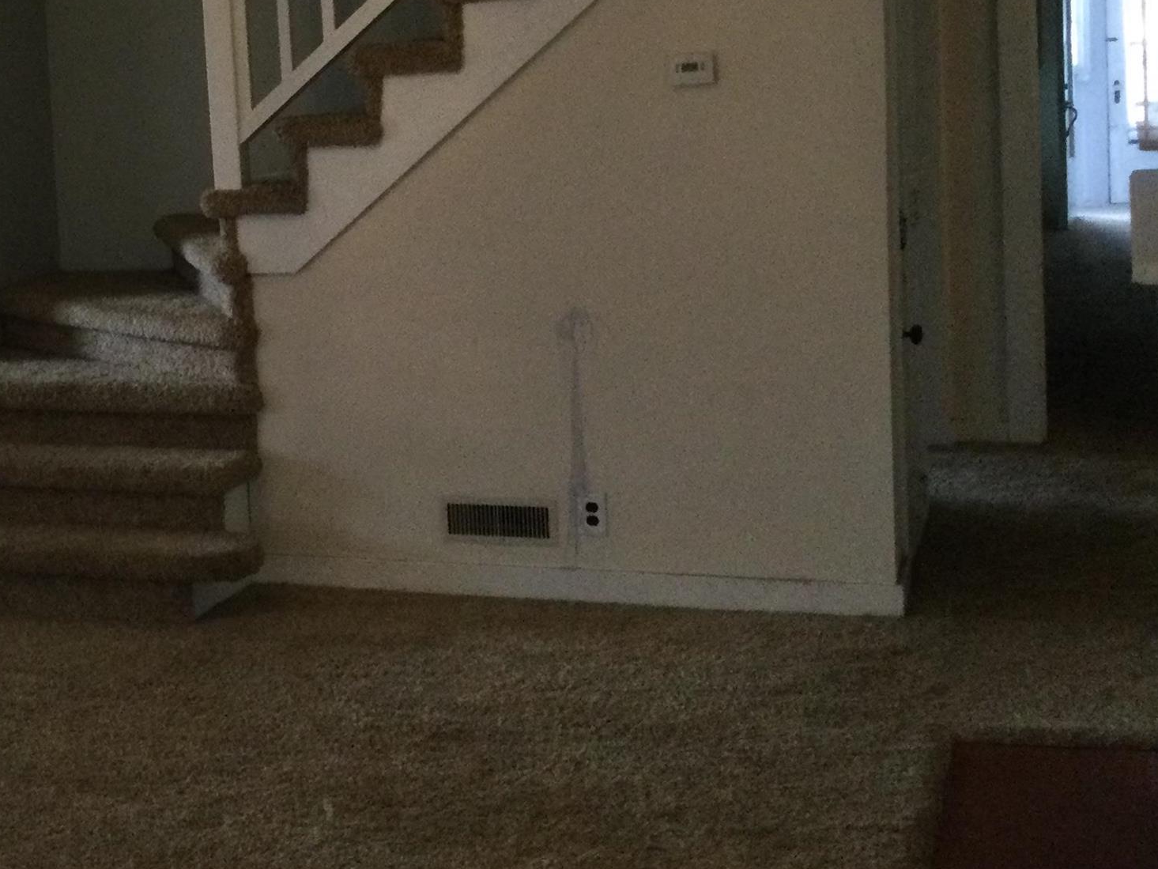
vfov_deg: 22.4
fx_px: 2175
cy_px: 244
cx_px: 18
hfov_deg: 28.1
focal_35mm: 65
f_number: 2.4
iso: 160
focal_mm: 3.3
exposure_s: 1/30
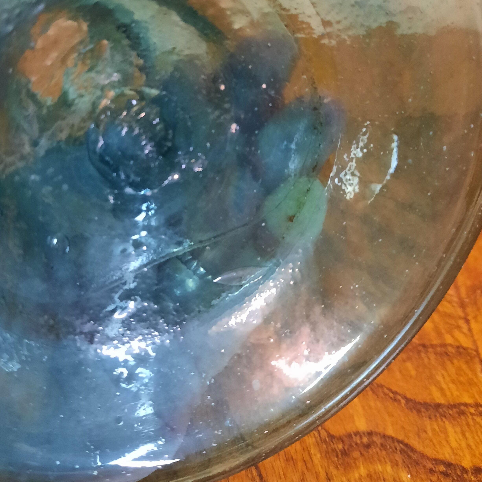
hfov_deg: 45.8
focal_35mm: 36
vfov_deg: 45.5
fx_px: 567
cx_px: 197
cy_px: 168
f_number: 2
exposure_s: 1/20
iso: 640
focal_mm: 4.6
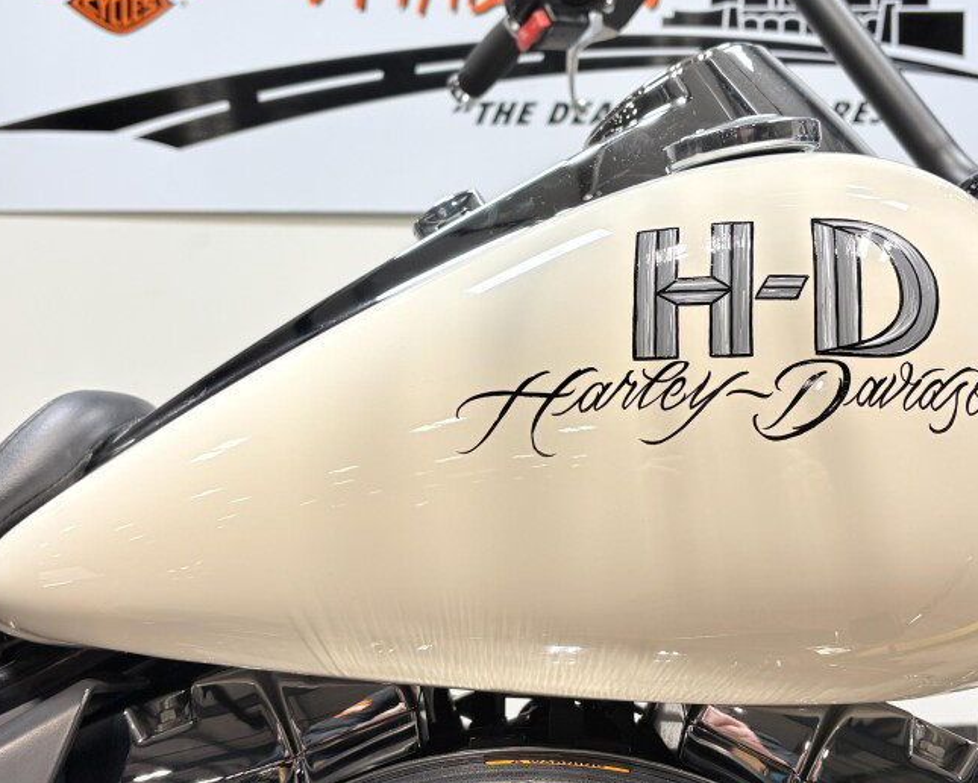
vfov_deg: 35.6
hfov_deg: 43.7
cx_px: 551
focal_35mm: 42
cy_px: 347
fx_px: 1216
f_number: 1.6
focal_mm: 5.96
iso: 32
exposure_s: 1/124
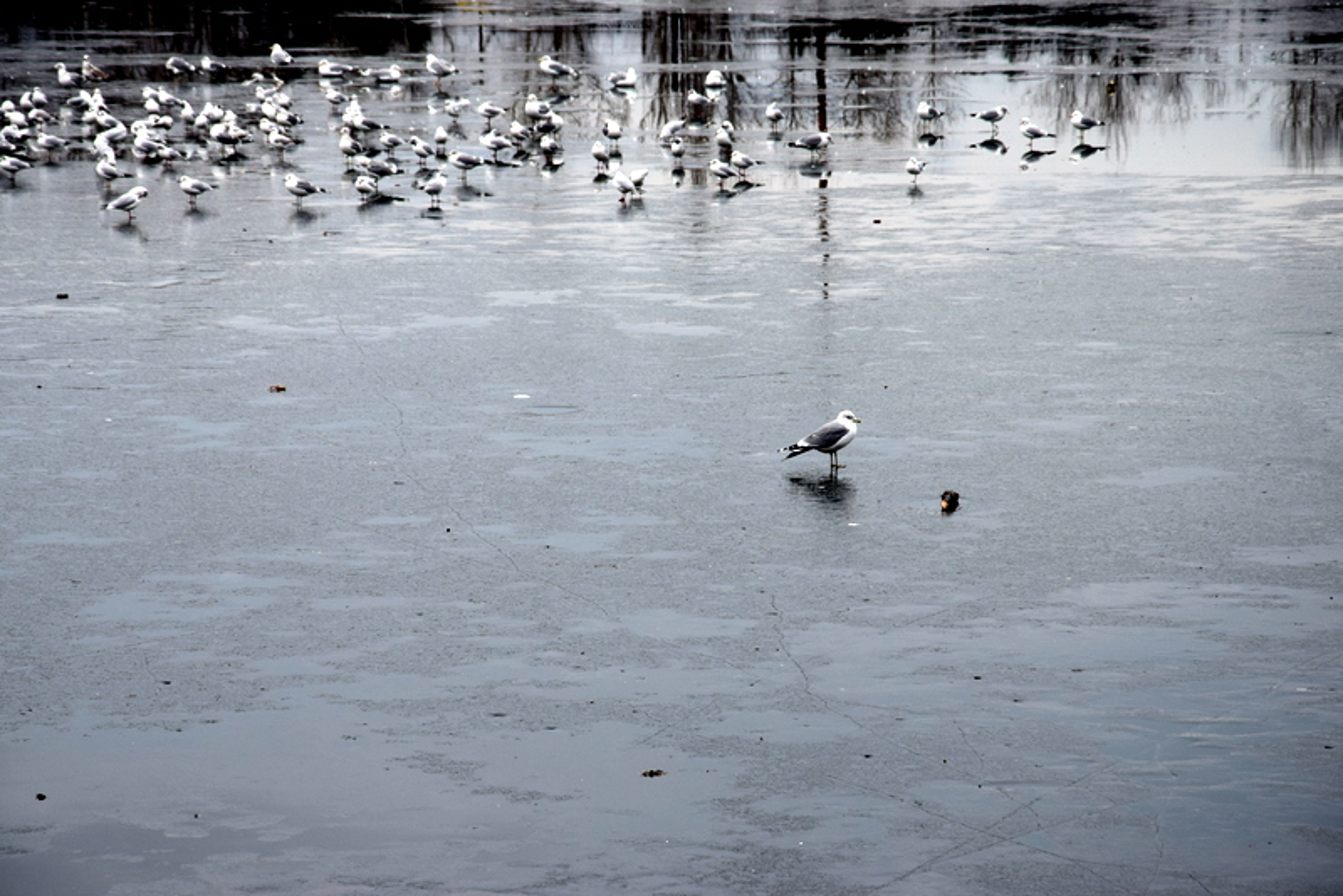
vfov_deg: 8.7
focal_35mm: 158
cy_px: 448
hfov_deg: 13.0
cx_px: 672
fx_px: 5877
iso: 400
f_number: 10
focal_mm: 105
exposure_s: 1/200
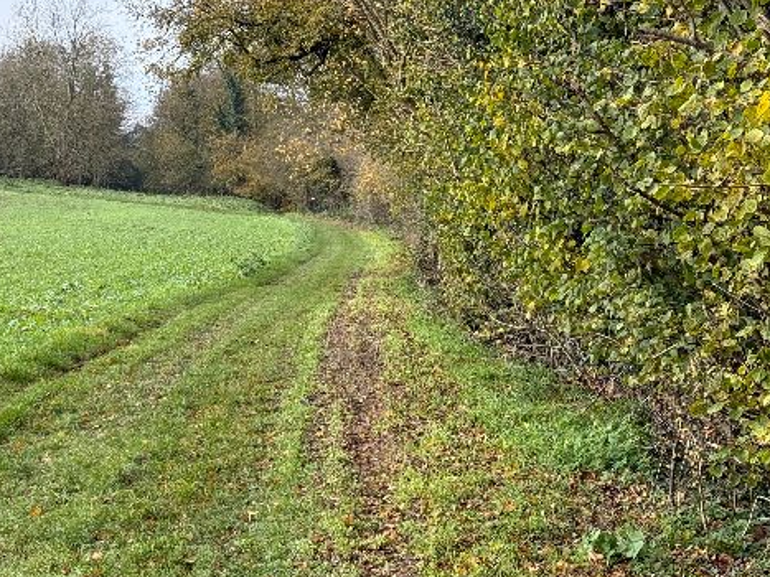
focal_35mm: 72
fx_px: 1601
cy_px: 342
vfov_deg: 20.4
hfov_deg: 26.9
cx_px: 244
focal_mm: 6.76
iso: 100
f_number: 1.78
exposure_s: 1/1149
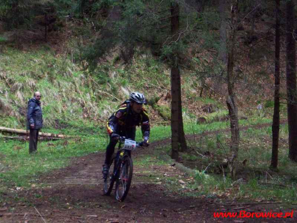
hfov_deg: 16.8
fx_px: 1004
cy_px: 112
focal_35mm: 117
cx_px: 148
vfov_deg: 12.7
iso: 400
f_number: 4.4
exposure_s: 1/125
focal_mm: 19.2
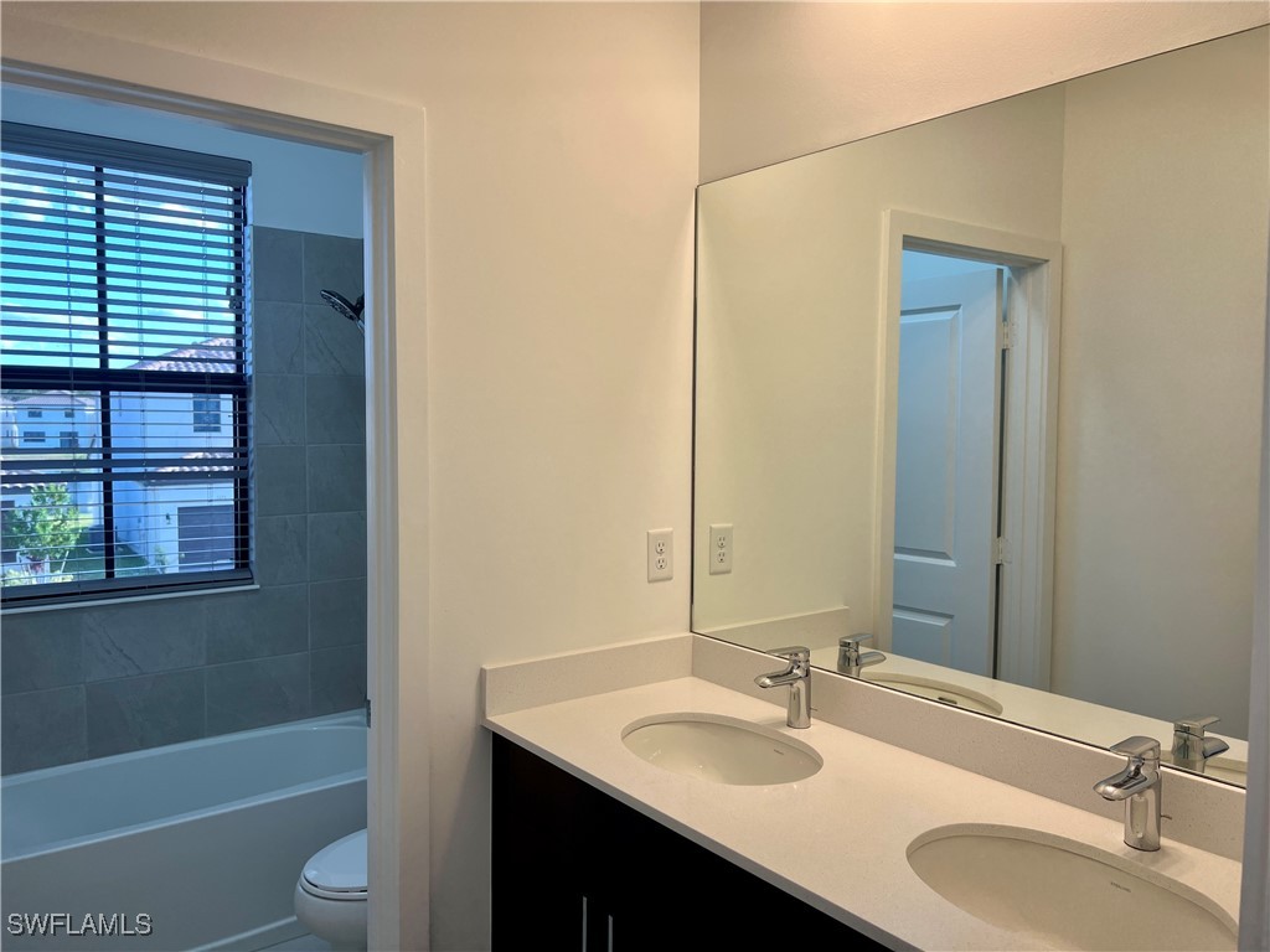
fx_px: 954
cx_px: 635
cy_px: 476
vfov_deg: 53.1
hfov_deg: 67.3
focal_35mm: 26
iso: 40
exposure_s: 1/150
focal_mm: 5.7
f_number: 1.5
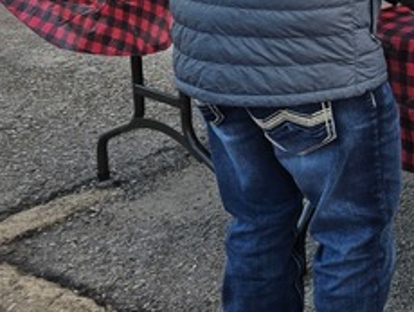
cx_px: 635
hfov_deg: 20.5
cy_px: -170
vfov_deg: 16.6
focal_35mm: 80
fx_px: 958
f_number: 1.7
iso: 16
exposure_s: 1/120
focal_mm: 6.3
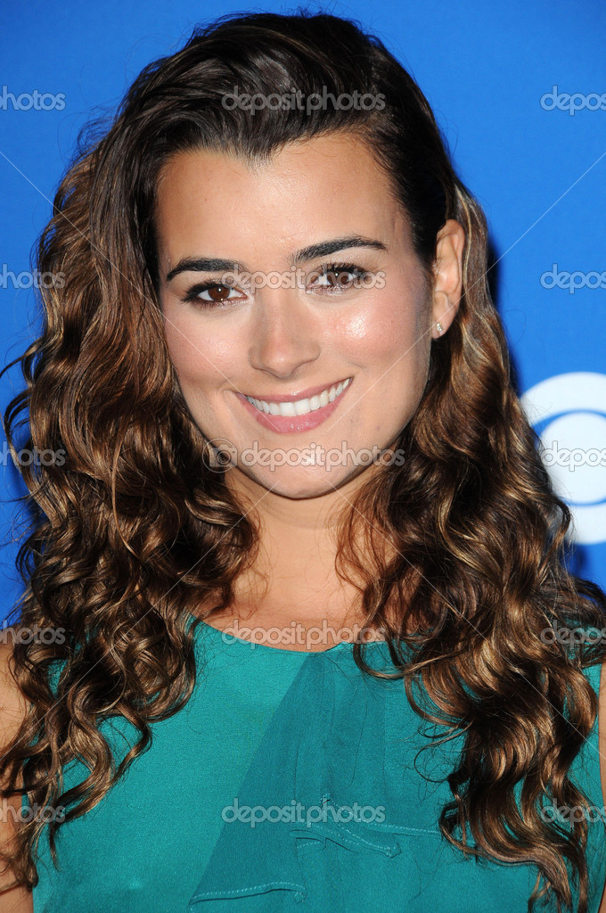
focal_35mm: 300
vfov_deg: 6.9
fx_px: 7595
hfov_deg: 4.6
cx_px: 303
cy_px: 456
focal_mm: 200
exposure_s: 1/250
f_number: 11
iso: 320
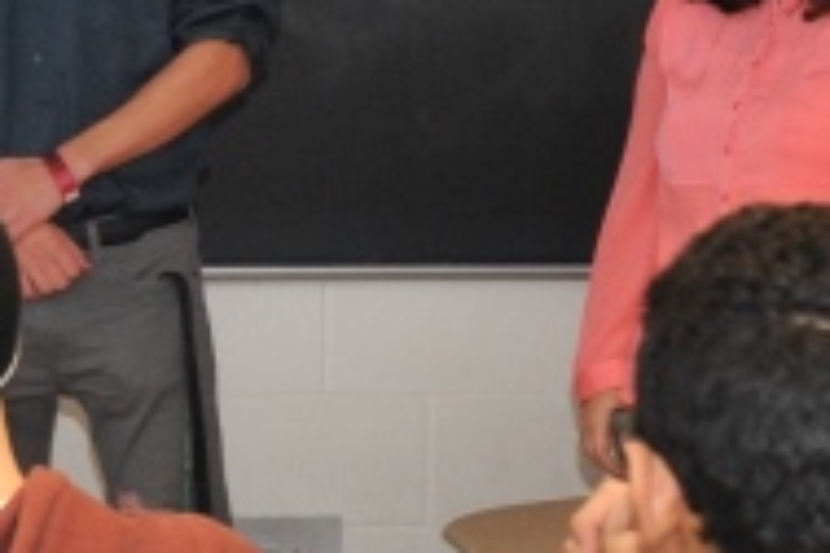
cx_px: -913
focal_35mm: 222
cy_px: 375
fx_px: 5118
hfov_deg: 8.7
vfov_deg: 6.2
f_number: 7.1
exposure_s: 1/60
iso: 1600
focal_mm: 42
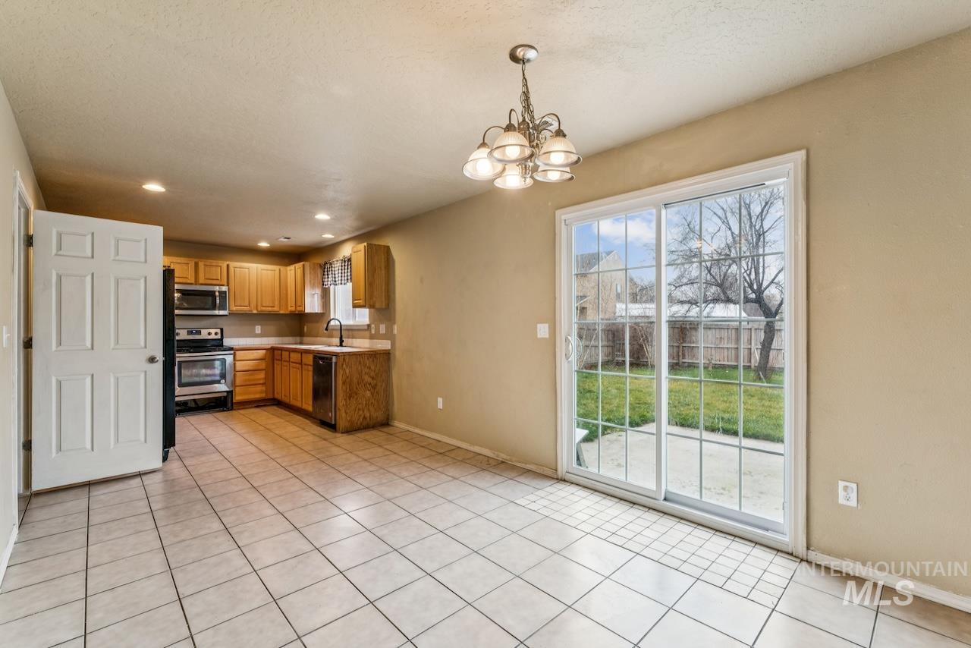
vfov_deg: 74.5
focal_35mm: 16
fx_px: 426
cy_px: 324
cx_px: 486
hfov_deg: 97.4
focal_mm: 15.8
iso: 400
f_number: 13
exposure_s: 1/10
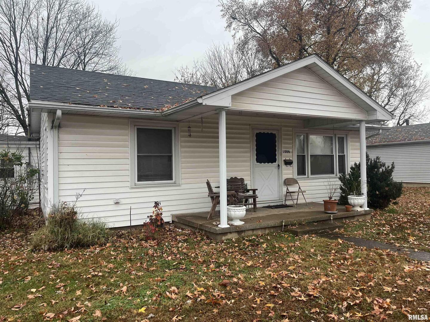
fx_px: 323
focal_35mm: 26
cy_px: 161
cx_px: 215
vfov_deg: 53.1
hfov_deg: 67.3
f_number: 1.6
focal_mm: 5.1
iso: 40
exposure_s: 1/213
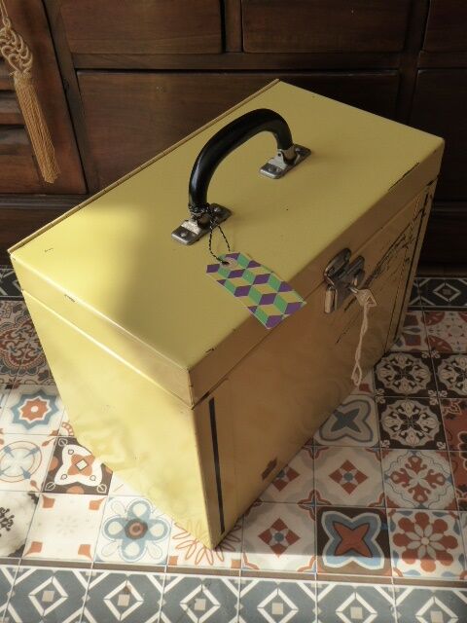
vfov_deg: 51.4
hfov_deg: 39.7
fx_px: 648
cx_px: 234
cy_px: 312
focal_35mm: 36
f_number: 3.7
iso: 200
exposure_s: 1/250
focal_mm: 6.3
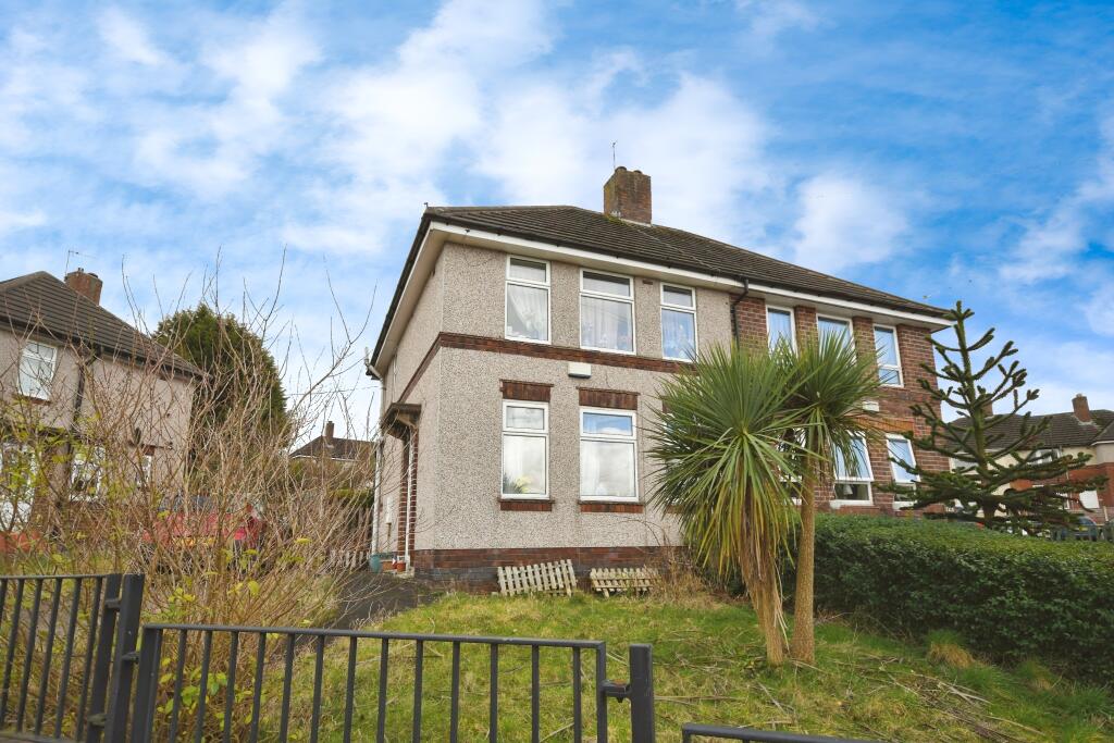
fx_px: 588
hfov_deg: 86.9
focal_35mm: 19
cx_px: 557
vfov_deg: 64.6
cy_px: 372
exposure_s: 1/500
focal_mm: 13
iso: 400
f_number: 8
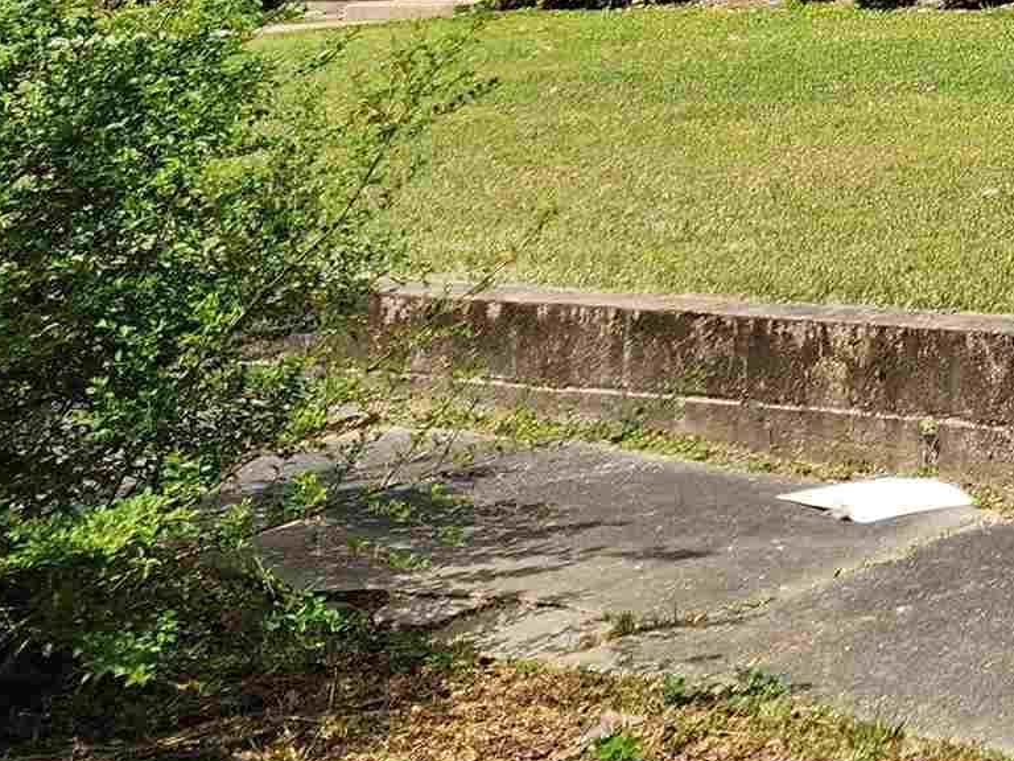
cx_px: 1826
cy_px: -362
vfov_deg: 15.0
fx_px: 2695
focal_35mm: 92
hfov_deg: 17.4
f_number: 1.8
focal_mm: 6.4
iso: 12
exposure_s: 1/909
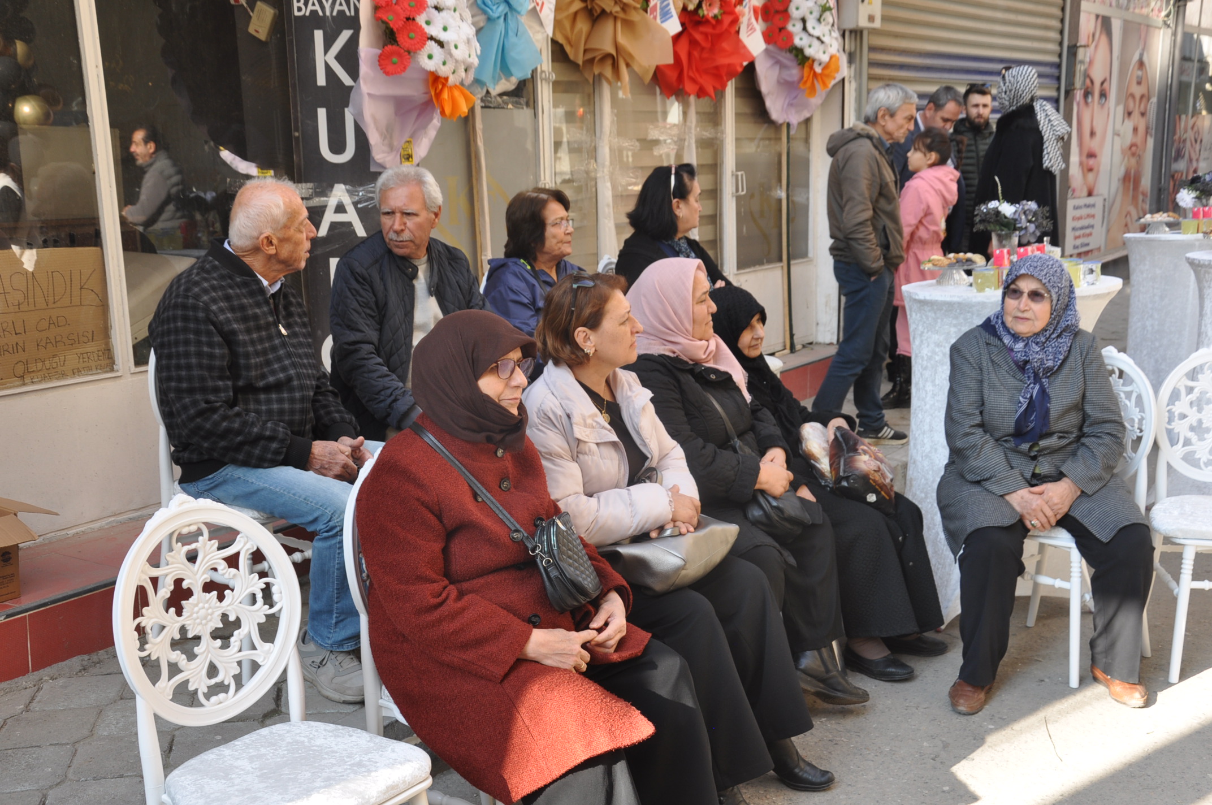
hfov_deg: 46.4
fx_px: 1412
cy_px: 402
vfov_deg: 31.8
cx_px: 606
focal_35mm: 42
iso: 200
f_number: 7.1
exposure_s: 1/50
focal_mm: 28
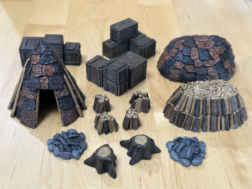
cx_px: 126
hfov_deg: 39.7
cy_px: 94
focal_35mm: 48
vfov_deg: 30.3
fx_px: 349
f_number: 1.78
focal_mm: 6.86
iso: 200
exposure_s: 1/40
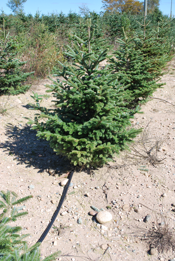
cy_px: 130
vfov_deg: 46.3
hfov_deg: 32.0
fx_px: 305
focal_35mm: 42
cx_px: 88
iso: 100
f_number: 7.1
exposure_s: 1/200
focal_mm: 28
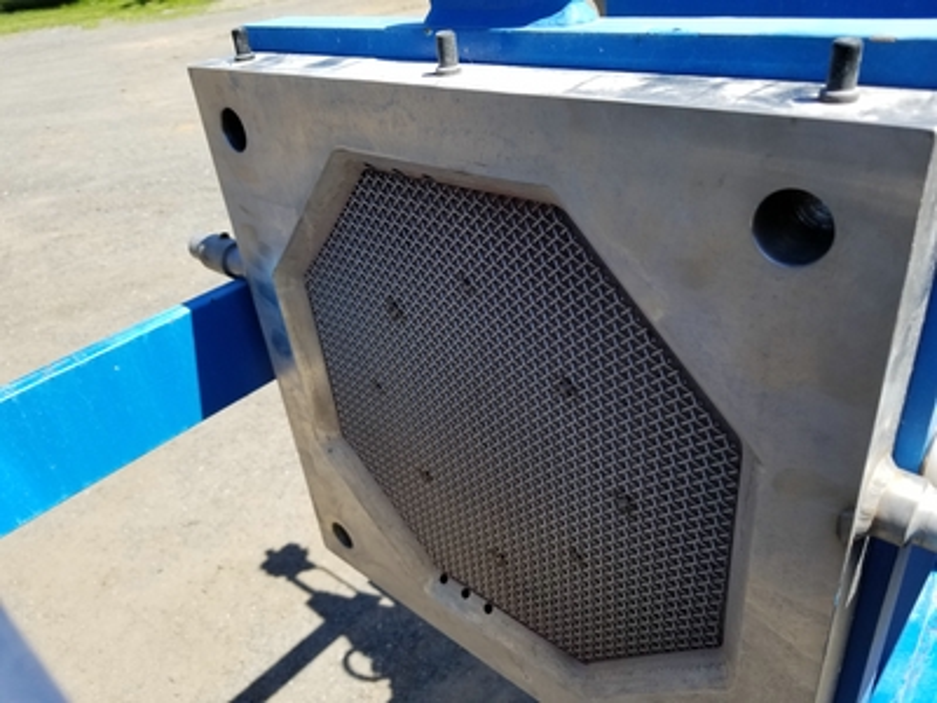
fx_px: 704
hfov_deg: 67.3
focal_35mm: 26
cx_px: 468
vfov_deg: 53.1
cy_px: 352
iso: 50
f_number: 1.7
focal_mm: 4.3
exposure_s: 1/974
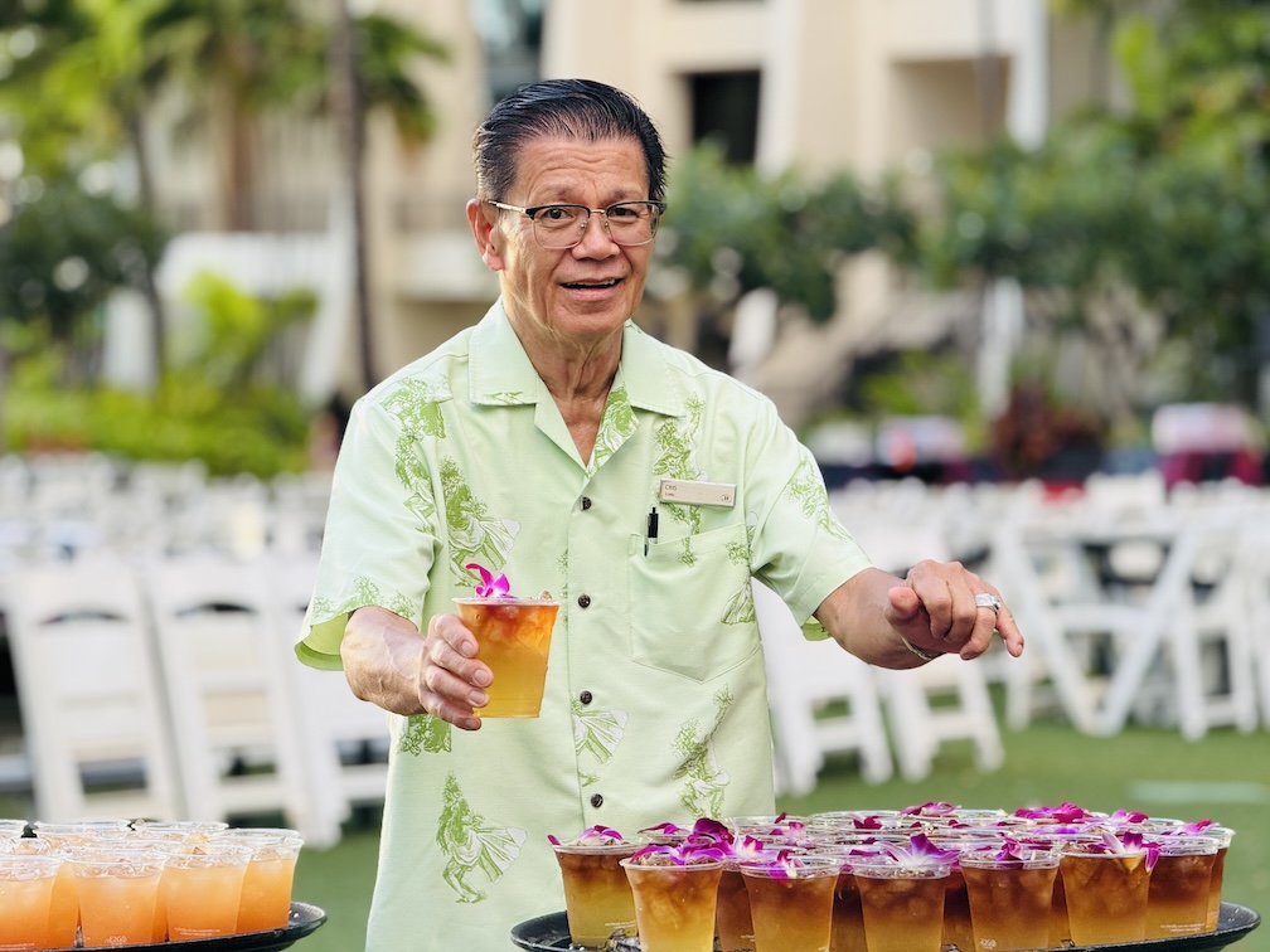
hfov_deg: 16.4
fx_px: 4403
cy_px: 476
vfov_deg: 12.3
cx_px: 635
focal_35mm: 120
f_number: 2.8
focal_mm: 15.66
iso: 80
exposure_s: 1/99
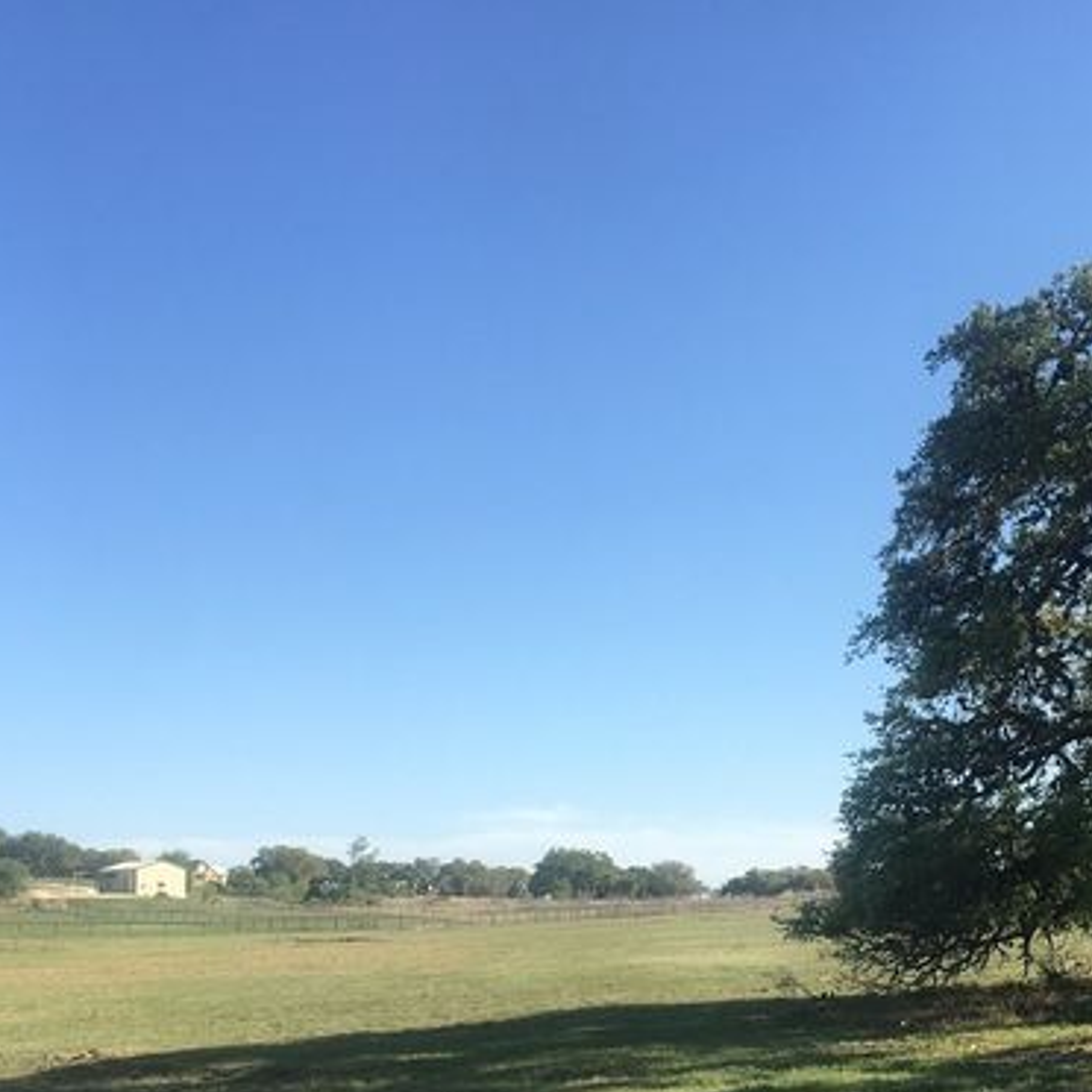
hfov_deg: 36.5
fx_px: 1642
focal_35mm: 46
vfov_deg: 35.6
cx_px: 705
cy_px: 873
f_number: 2.2
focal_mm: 4.15
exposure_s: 1/1026
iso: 25
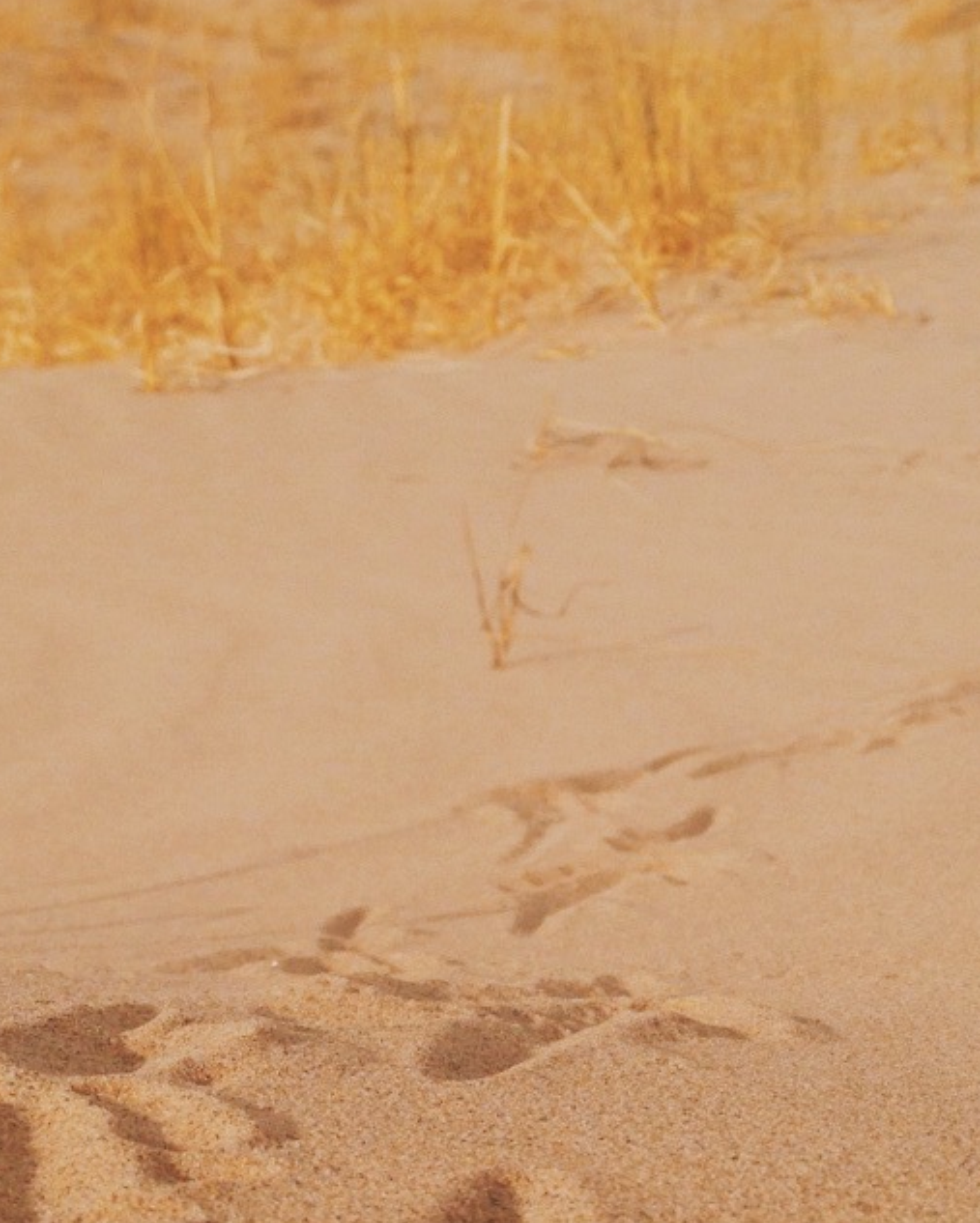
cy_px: 856
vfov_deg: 22.9
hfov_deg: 18.5
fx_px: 3007
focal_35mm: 83
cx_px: 489
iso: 50
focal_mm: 4.12
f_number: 2.4
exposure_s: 1/2358
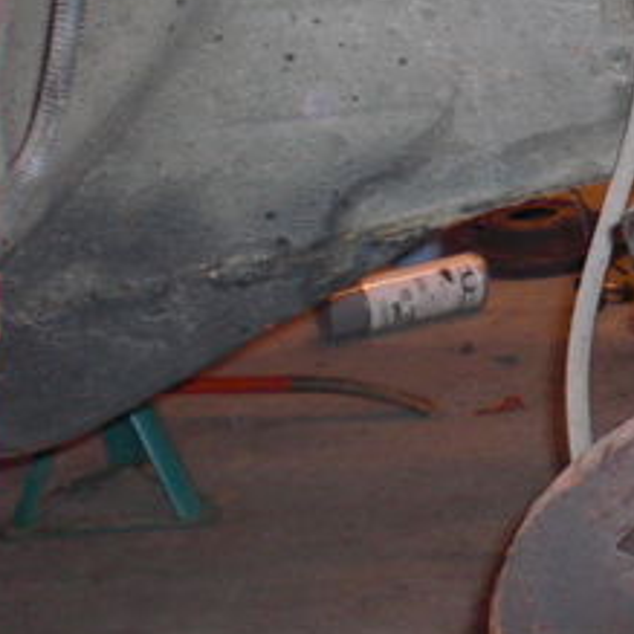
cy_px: 185
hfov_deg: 16.5
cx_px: 895
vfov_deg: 17.7
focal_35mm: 98
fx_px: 2031
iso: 200
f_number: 3.1
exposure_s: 1/60
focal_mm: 6.3
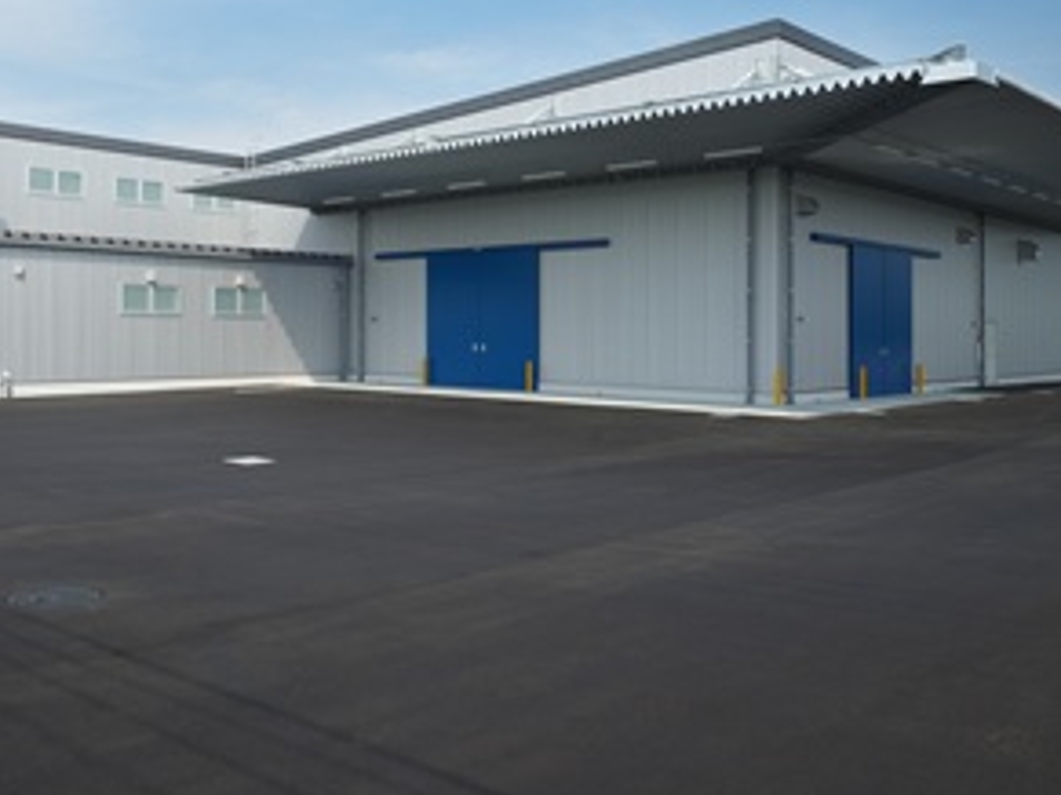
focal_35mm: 33
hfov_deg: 53.8
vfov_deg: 41.7
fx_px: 1011
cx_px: 323
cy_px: 201
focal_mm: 23
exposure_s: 1/125
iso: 640
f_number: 22
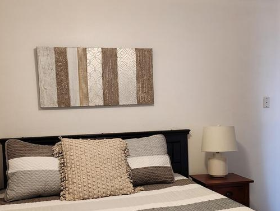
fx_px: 332
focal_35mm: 41
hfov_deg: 45.7
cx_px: 146
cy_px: 131
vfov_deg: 35.0
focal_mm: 5
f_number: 1.8
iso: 400
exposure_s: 1/120
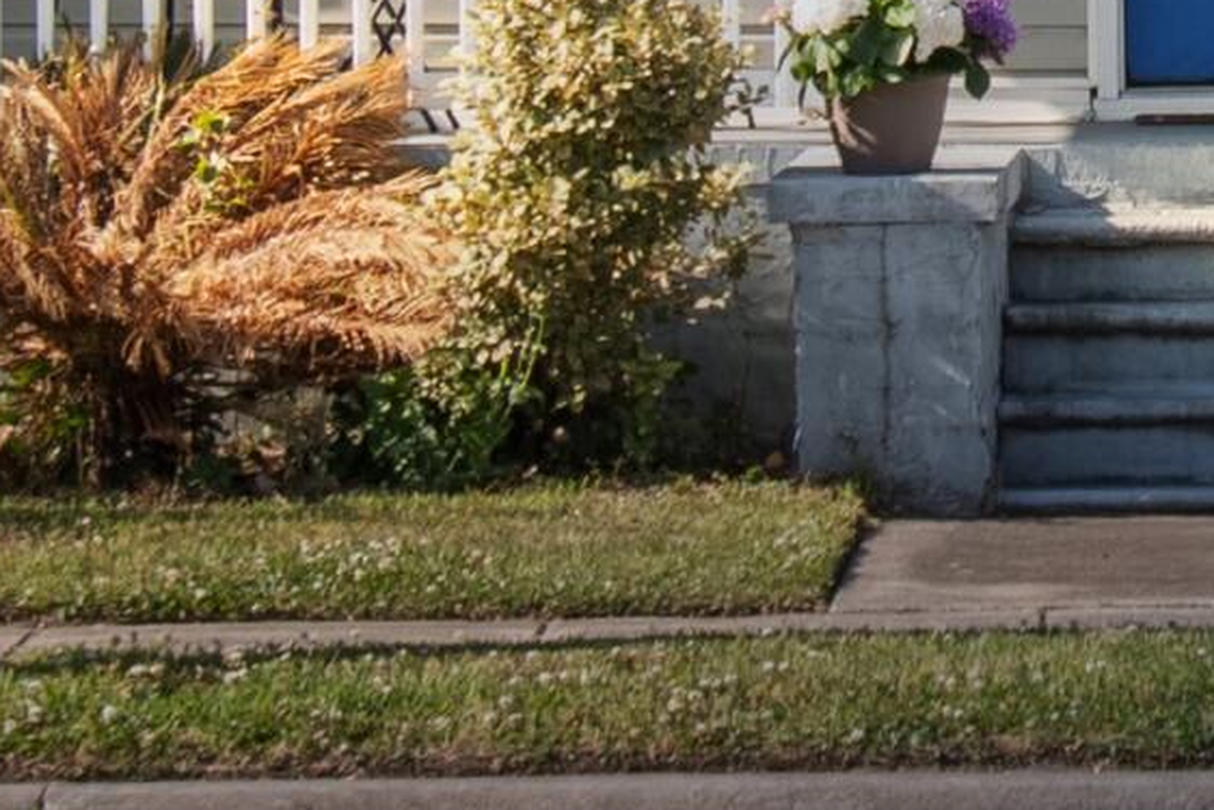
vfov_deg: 8.4
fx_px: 5397
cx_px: 1249
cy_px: -429
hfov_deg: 12.7
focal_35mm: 160
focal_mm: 20
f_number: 8
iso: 100
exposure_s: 1/250
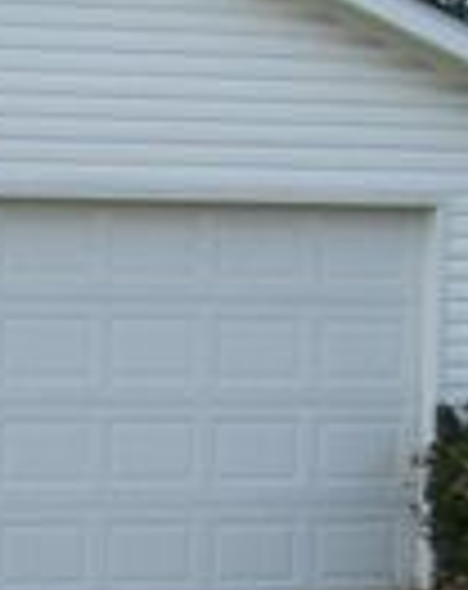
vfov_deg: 13.6
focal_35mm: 142
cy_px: 408
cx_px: -454
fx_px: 2470
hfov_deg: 10.1
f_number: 4
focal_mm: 6.3
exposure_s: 1/750
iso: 80
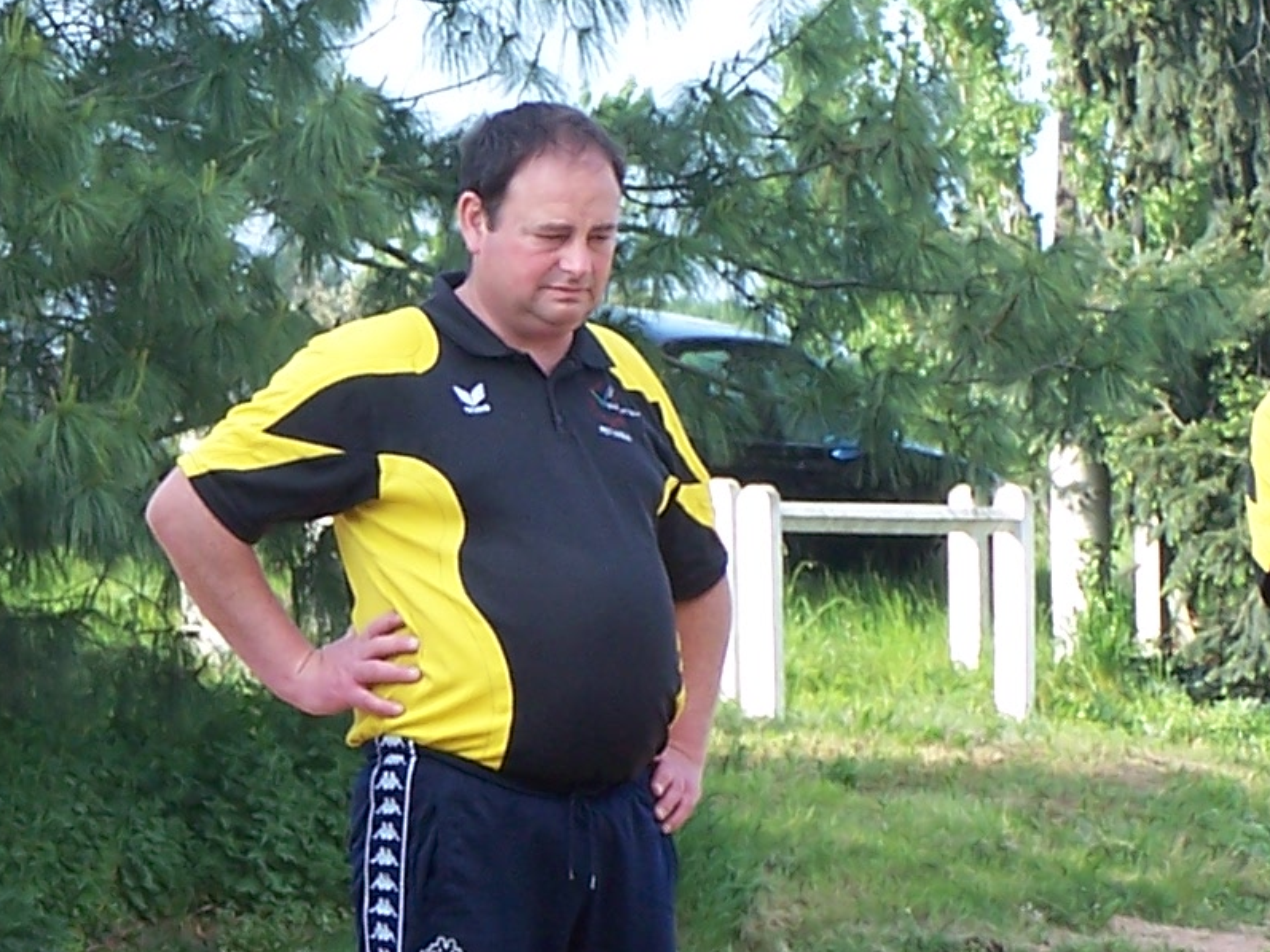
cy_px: 473
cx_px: -5
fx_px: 13577
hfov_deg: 5.3
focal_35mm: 370
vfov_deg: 4.0
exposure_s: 1/180
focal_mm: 21.2
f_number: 3.2
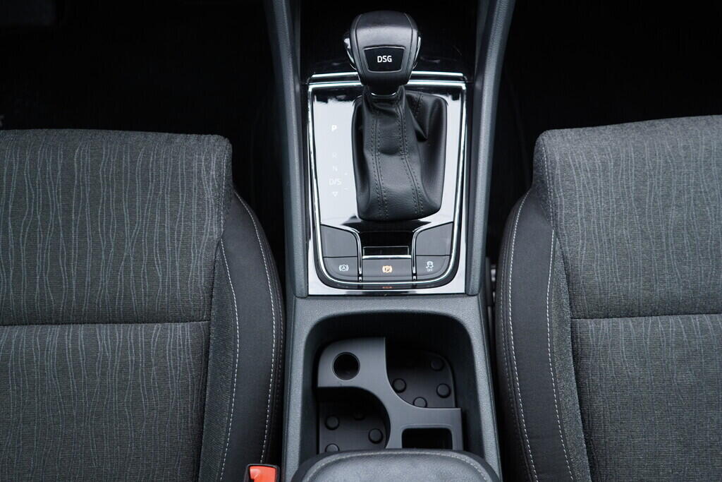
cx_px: 361
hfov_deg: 53.1
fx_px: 722
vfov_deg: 36.9
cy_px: 241
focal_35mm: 36
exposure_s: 1/40
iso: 320
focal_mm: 24
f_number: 2.8
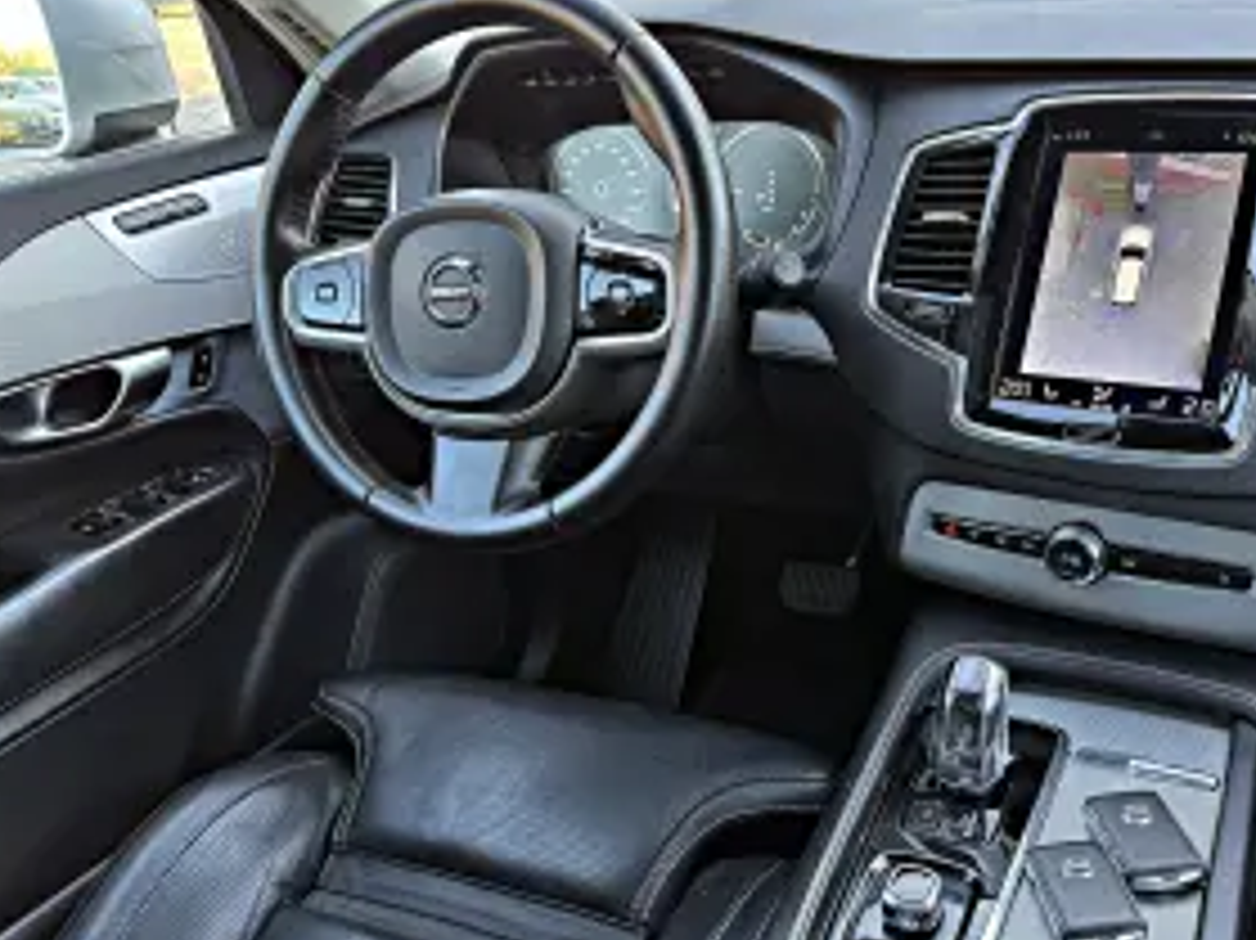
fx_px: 1124
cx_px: 761
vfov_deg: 45.4
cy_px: 495
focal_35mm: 31
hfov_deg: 57.9
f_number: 1.78
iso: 200
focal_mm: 6.76
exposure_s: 1/92
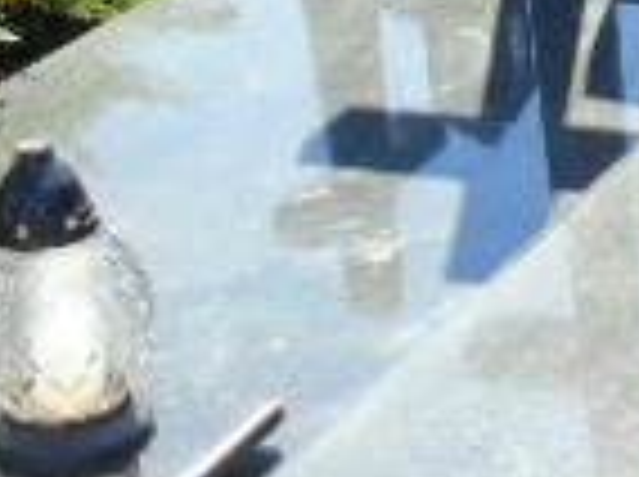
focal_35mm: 131
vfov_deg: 11.2
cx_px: 554
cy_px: 14
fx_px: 2414
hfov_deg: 14.9
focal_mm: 5.2
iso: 80
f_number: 3.6
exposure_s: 1/320
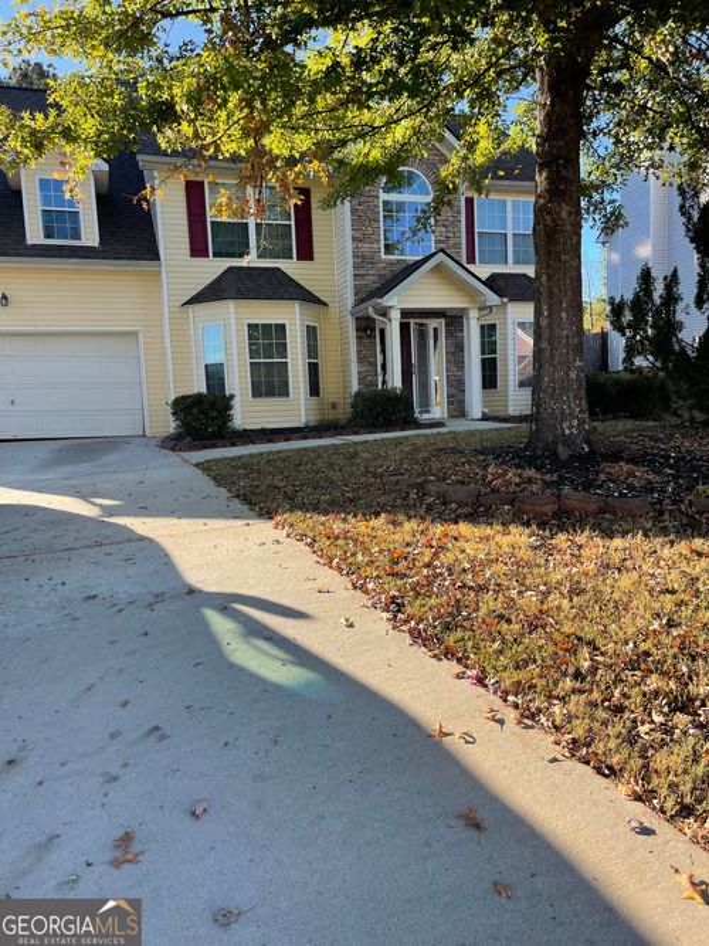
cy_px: 473
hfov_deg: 54.9
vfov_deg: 69.4
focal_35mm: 25
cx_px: 354
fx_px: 683
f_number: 1.6
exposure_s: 1/938
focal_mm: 5.1
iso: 32
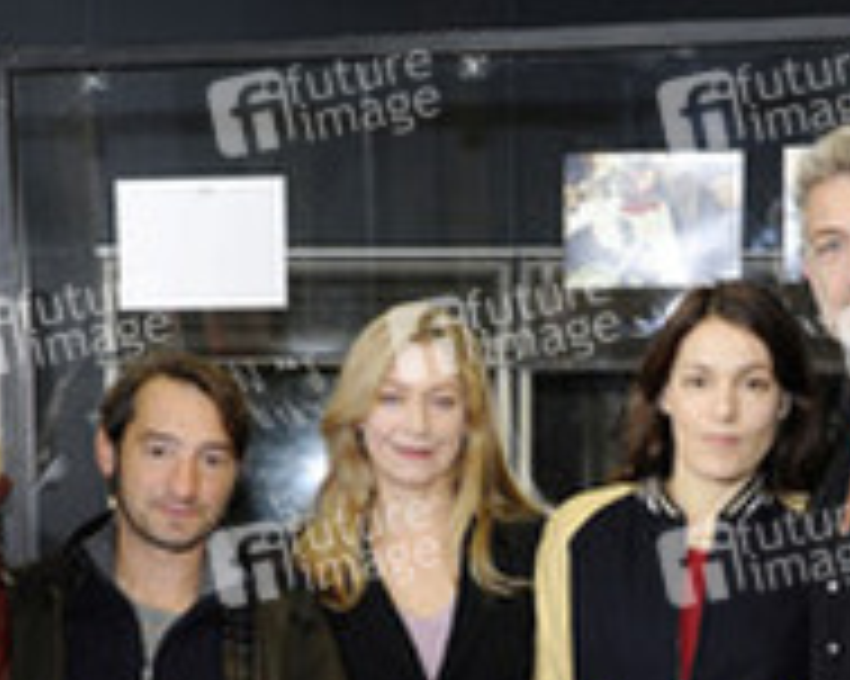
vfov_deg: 17.7
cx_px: 385
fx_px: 2137
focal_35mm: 85
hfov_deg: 22.5
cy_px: 666
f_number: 5.6
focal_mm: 38
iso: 1000
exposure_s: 1/160
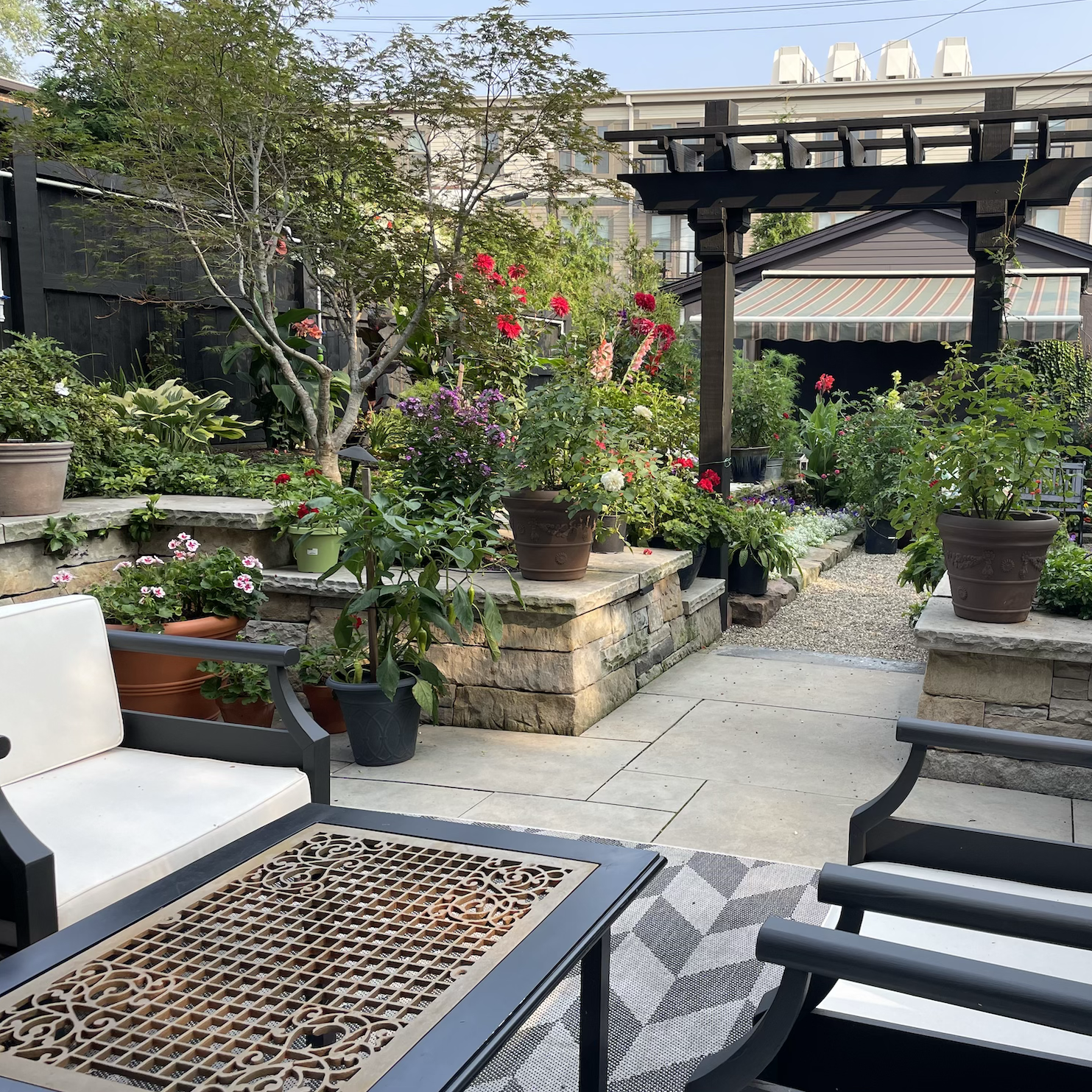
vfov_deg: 52.5
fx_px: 1106
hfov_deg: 51.5
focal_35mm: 31
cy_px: 543
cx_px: 736
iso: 32
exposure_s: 1/527
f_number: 1.6
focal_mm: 4.2
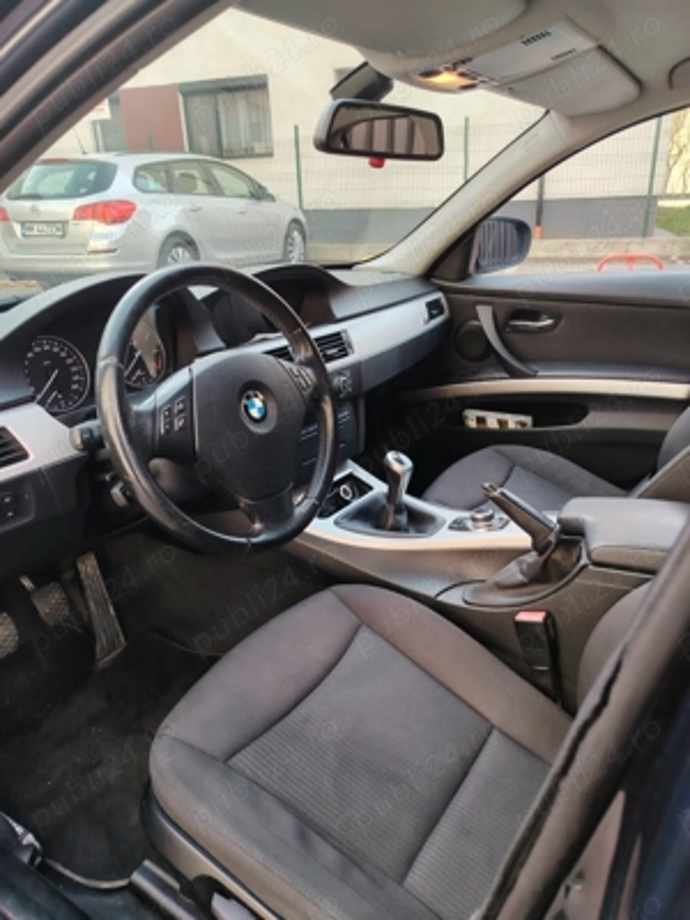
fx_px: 638
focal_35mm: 24
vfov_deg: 71.6
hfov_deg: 56.8
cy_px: 460
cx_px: 345
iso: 150
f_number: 1.75
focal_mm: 5.25
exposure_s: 1/100
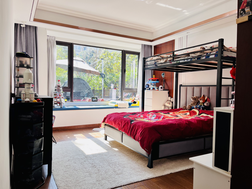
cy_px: 94
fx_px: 189
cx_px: 126
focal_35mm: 26
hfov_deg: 67.3
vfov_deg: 53.1
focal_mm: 5.1
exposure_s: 1/122
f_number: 1.6
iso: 40
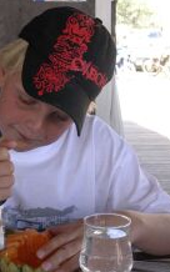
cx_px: 29
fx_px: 601
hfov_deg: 16.0
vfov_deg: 25.5
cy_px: 148
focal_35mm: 81
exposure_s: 1/132
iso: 70
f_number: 2.9
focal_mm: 6.7
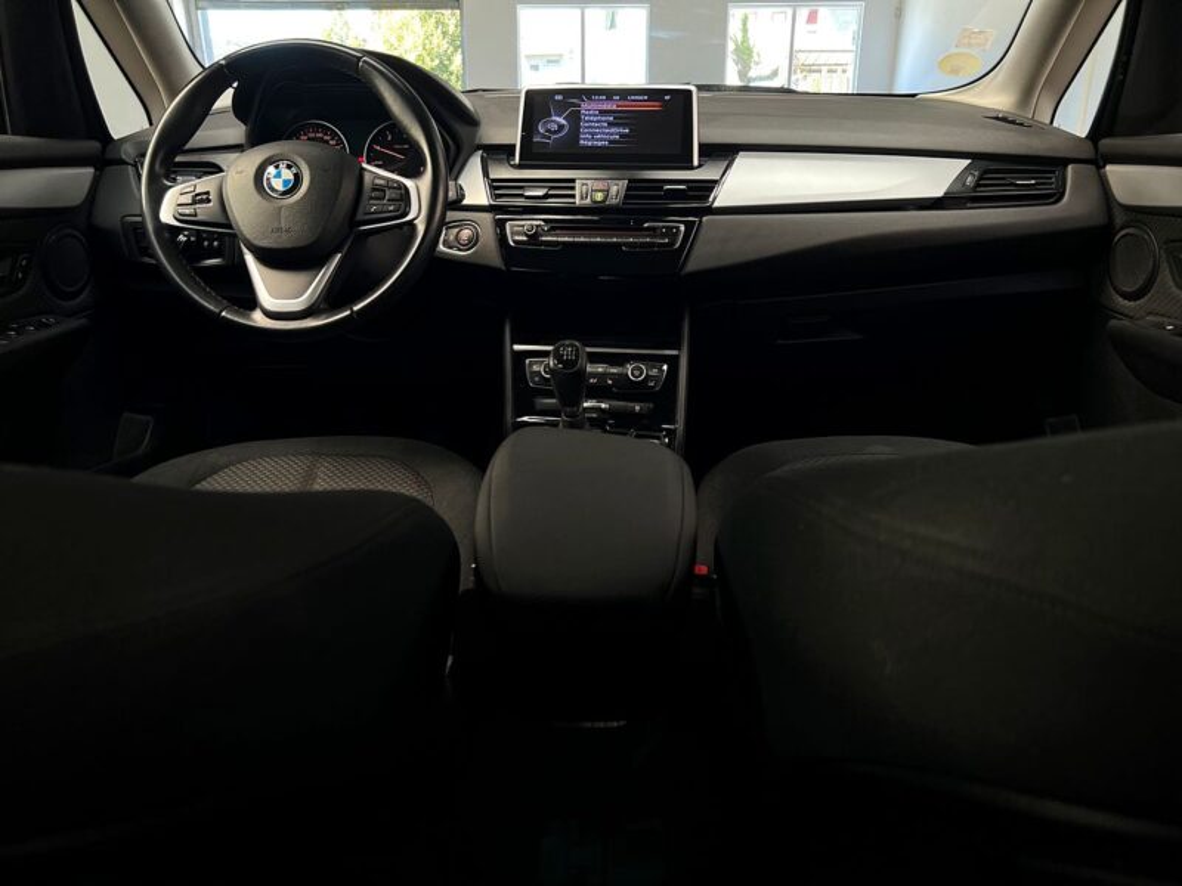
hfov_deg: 67.3
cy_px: 443
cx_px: 591
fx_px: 888
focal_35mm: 26
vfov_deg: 53.1
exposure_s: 1/121
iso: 125
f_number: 1.5
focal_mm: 5.7
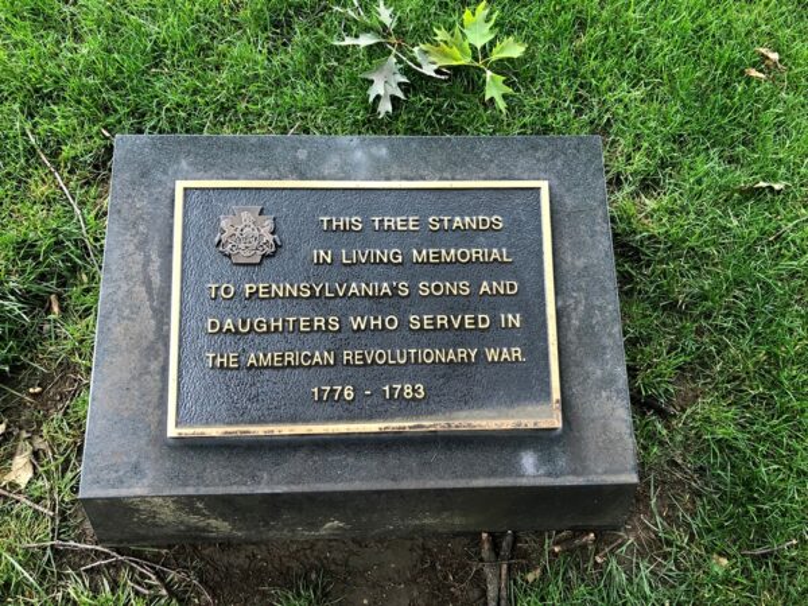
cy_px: 303
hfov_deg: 63.4
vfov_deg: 49.7
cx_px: 404
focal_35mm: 28
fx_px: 654
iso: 25
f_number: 1.8
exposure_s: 1/30
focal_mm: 3.99
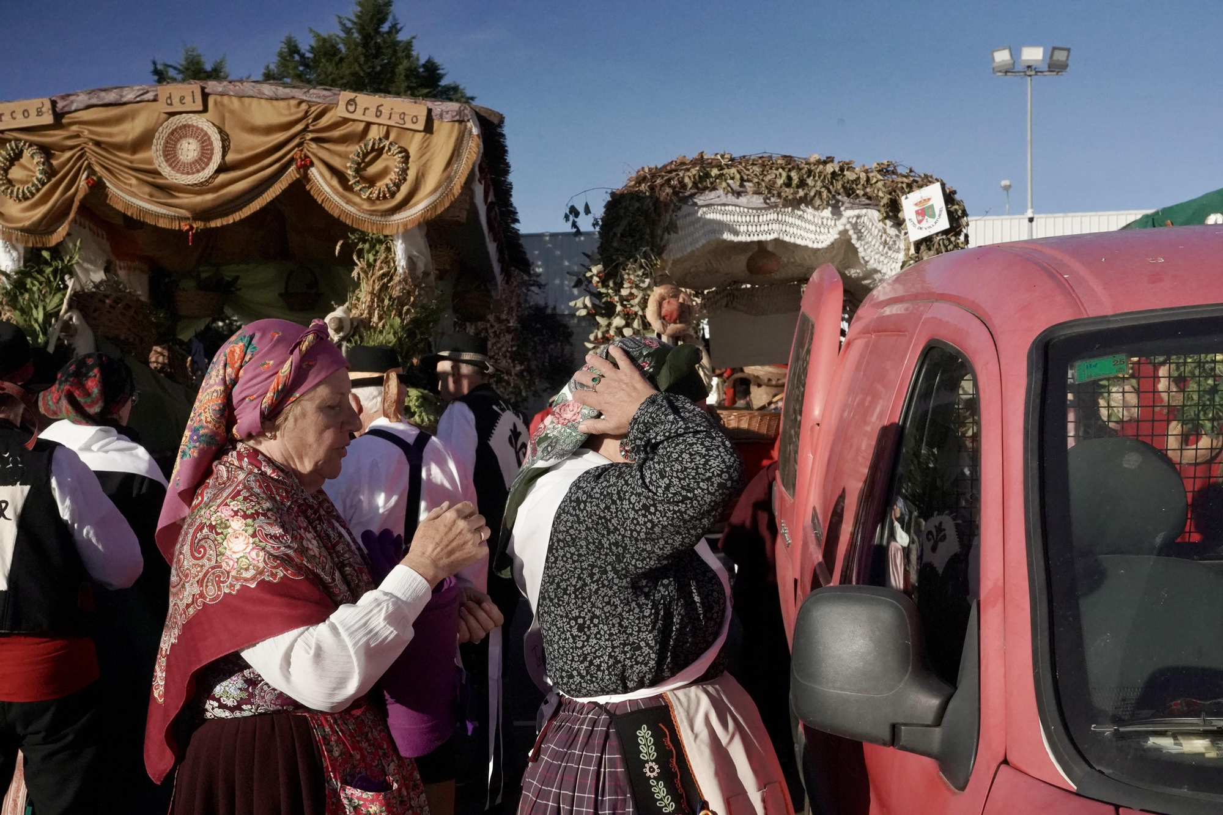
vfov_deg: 31.2
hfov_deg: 45.4
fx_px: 1461
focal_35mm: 43
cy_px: 408
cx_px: 612
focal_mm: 43
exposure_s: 1/8000
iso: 8000
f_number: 13
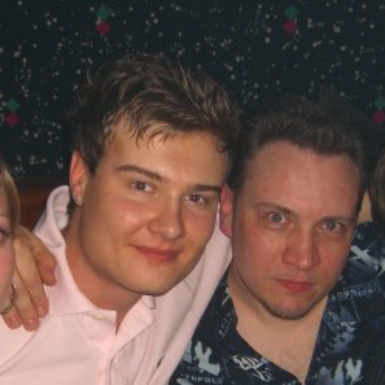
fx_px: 1019
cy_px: 322
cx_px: 175
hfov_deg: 21.4
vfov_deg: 21.1
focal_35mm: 81
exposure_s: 1/60
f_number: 2.8
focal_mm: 7.9
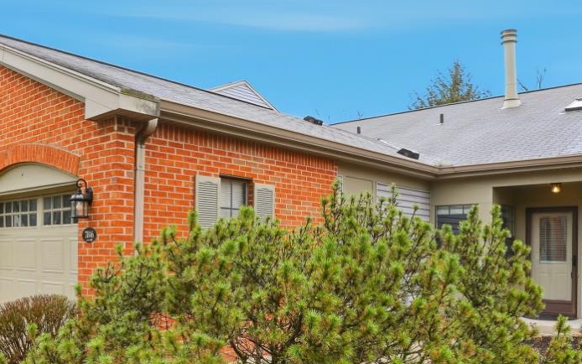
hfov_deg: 58.1
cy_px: 239
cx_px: 294
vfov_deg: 38.0
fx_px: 524
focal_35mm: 33
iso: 100
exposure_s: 1/1000
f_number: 4
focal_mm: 10
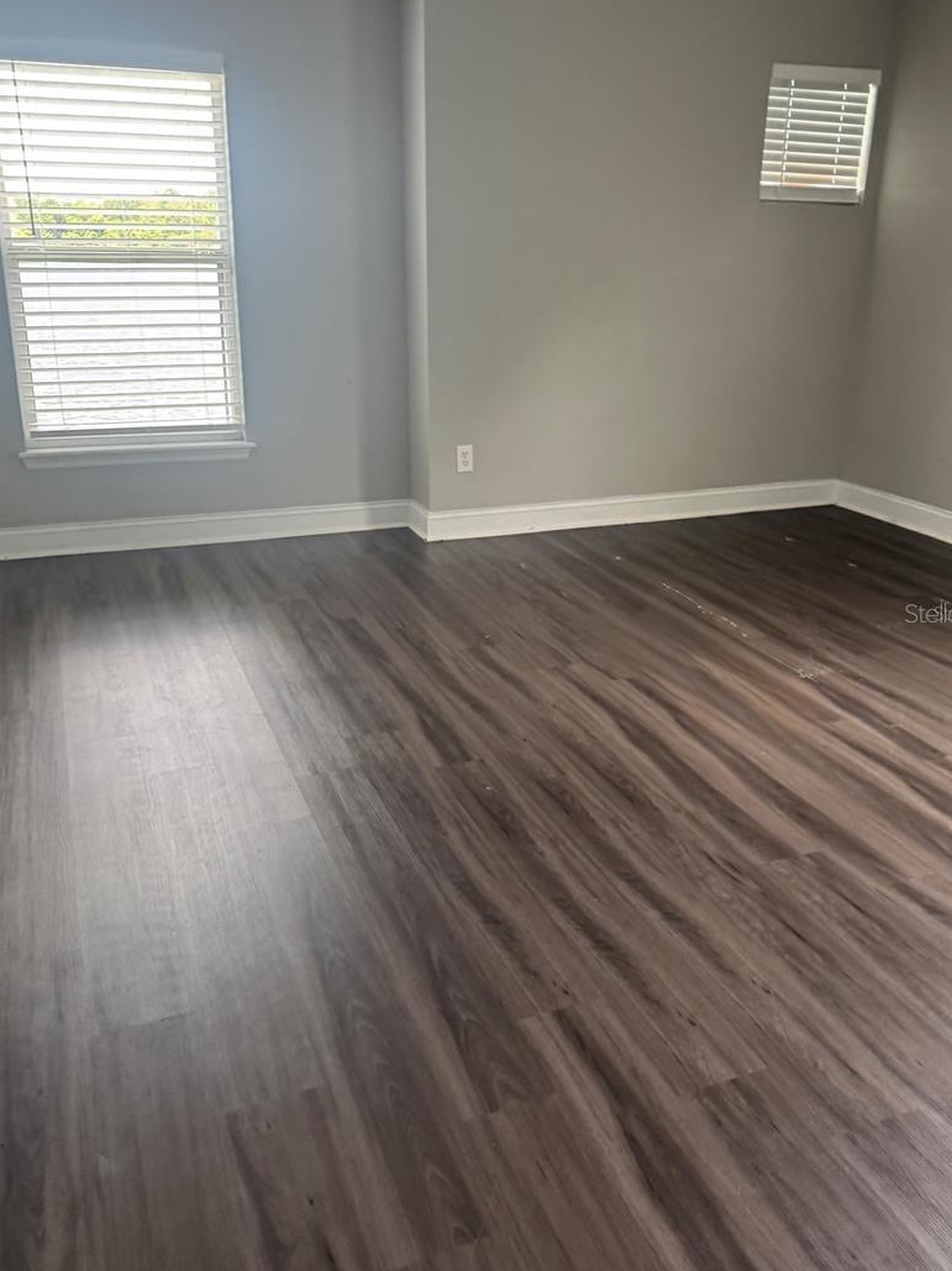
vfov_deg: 63.4
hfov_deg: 49.7
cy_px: 613
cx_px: 466
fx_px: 1027
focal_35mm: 28
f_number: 1.78
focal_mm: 6.76
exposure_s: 1/121
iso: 125
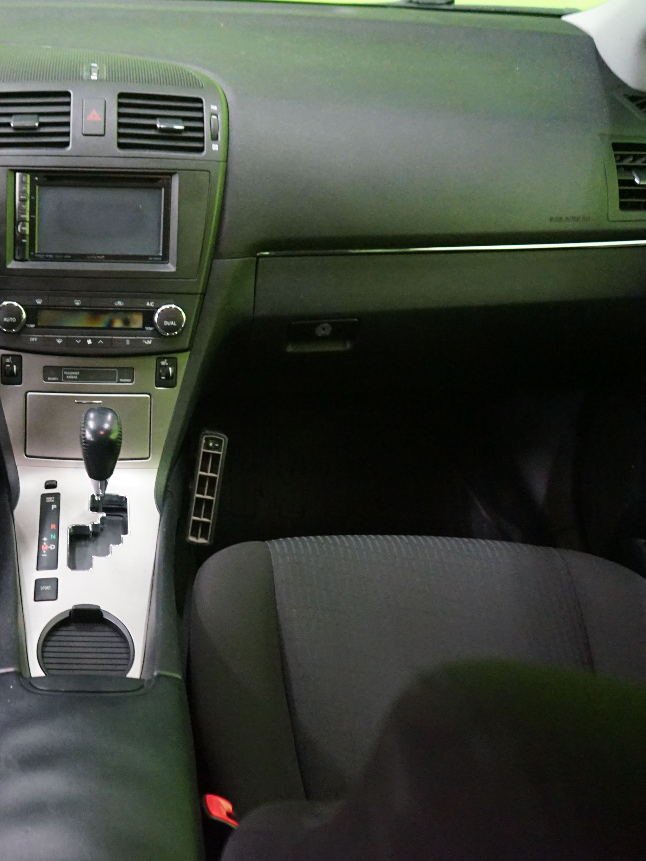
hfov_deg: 33.5
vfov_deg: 45.8
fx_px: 1020
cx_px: 80
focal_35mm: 41
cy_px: 430
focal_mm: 28
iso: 6400
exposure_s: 1/20
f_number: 3.5
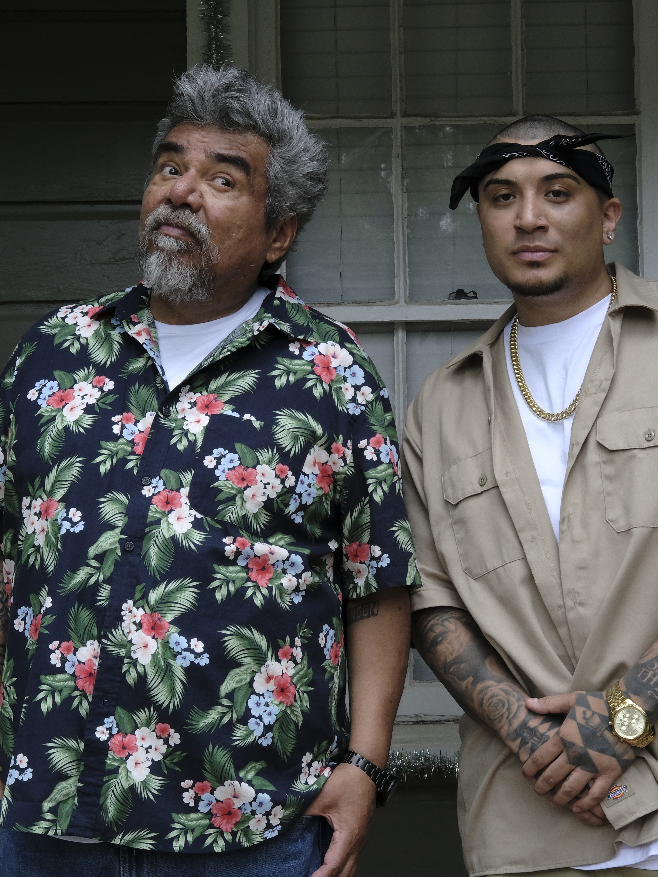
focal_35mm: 77
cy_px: 436
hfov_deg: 19.0
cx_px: 481
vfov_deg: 25.3
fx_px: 1952
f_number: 16
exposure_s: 1/125
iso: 1250
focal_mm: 35
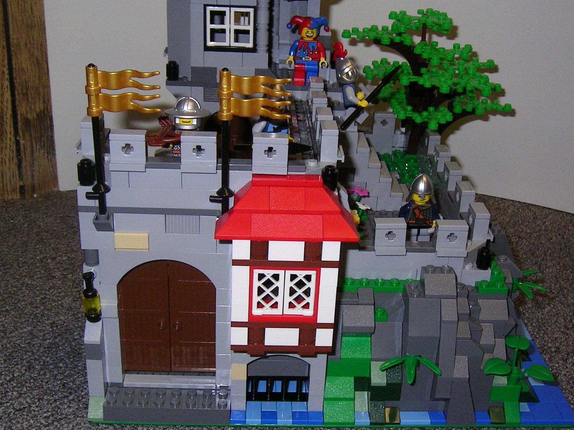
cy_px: 233
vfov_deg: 32.2
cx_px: 301
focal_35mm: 45
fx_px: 746
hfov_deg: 42.1
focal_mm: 5.6
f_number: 4.8
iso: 100
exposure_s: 1/30
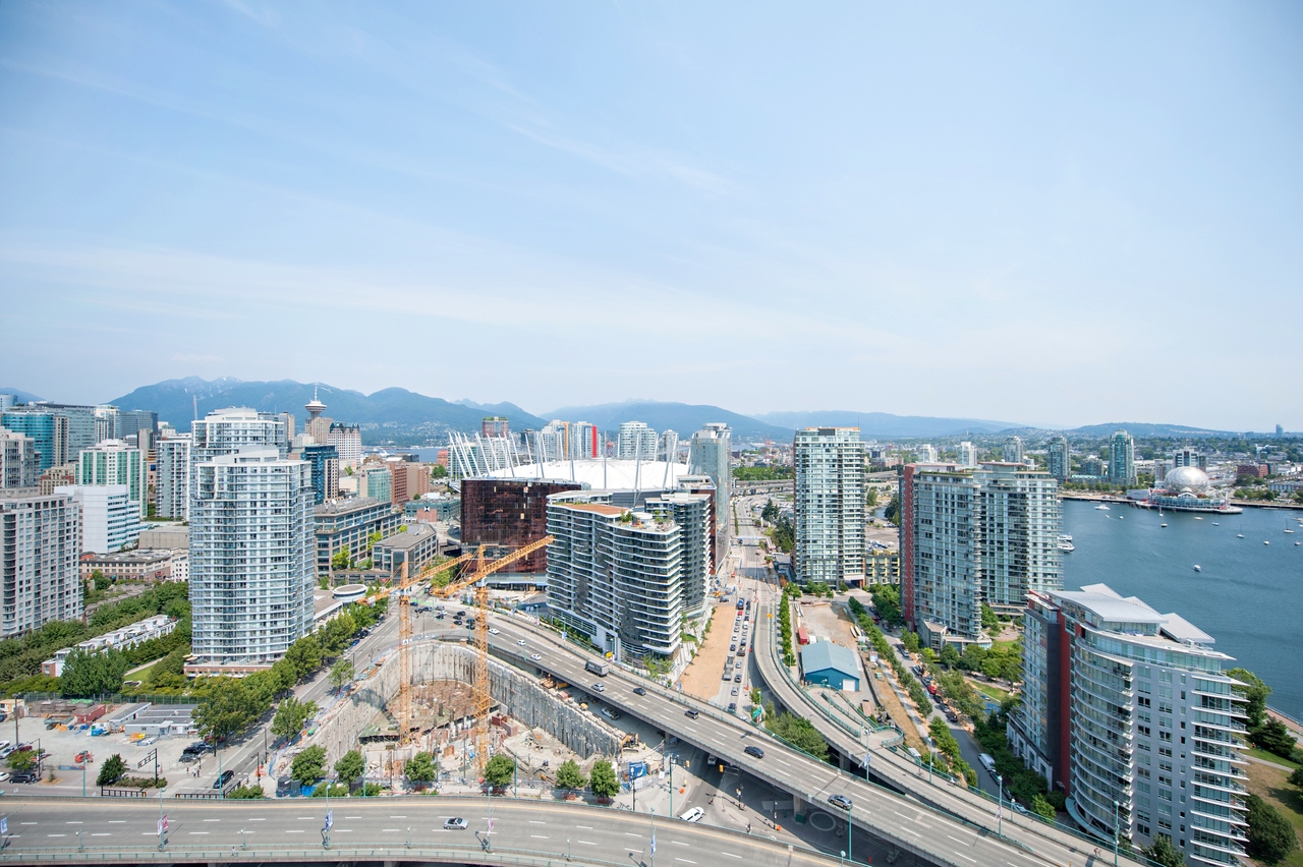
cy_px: 434
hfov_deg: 104.3
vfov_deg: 81.1
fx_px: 506
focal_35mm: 14
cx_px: 652
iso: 200
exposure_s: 1/2000
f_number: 8
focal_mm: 14
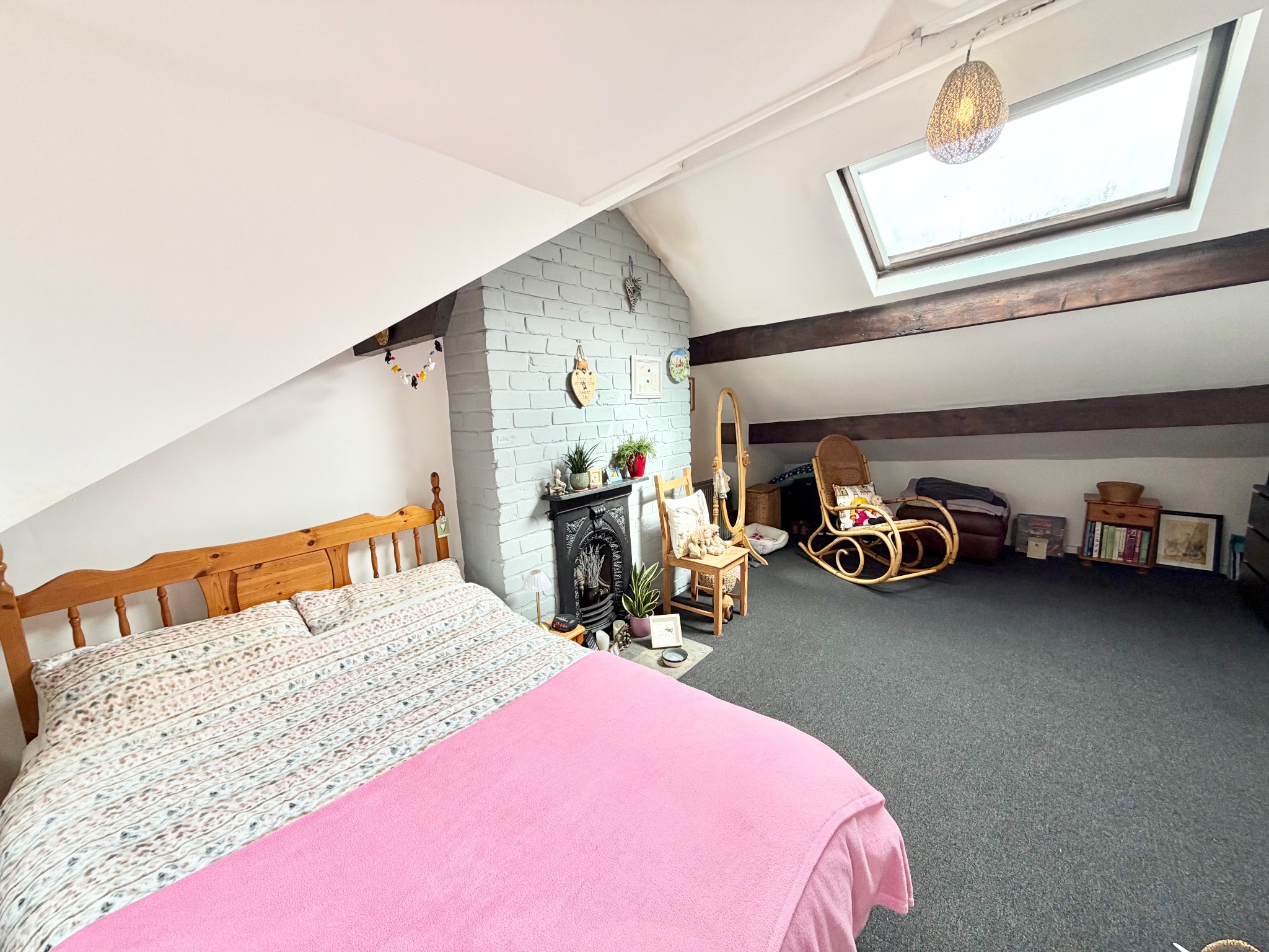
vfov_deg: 85.7
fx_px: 513
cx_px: 634
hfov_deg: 102.1
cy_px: 476
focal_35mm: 14
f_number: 2.2
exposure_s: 1/121
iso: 160
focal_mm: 2.22
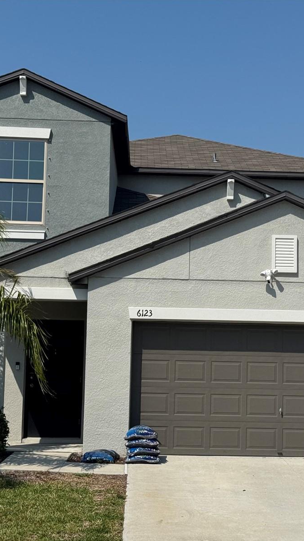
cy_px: 271
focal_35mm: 70
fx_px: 1003
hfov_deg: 17.2
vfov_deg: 30.2
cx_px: 209
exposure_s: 1/7937
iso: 64
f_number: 1.78
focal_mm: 6.76
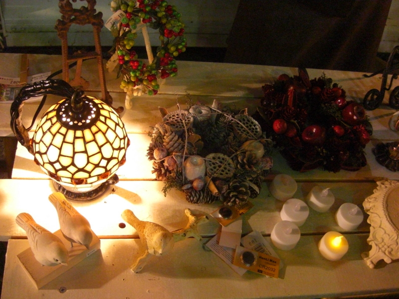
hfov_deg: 49.0
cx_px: 200
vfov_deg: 37.7
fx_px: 438
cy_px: 150
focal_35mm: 38
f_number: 2.8
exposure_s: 1/30
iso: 800
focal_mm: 7.9
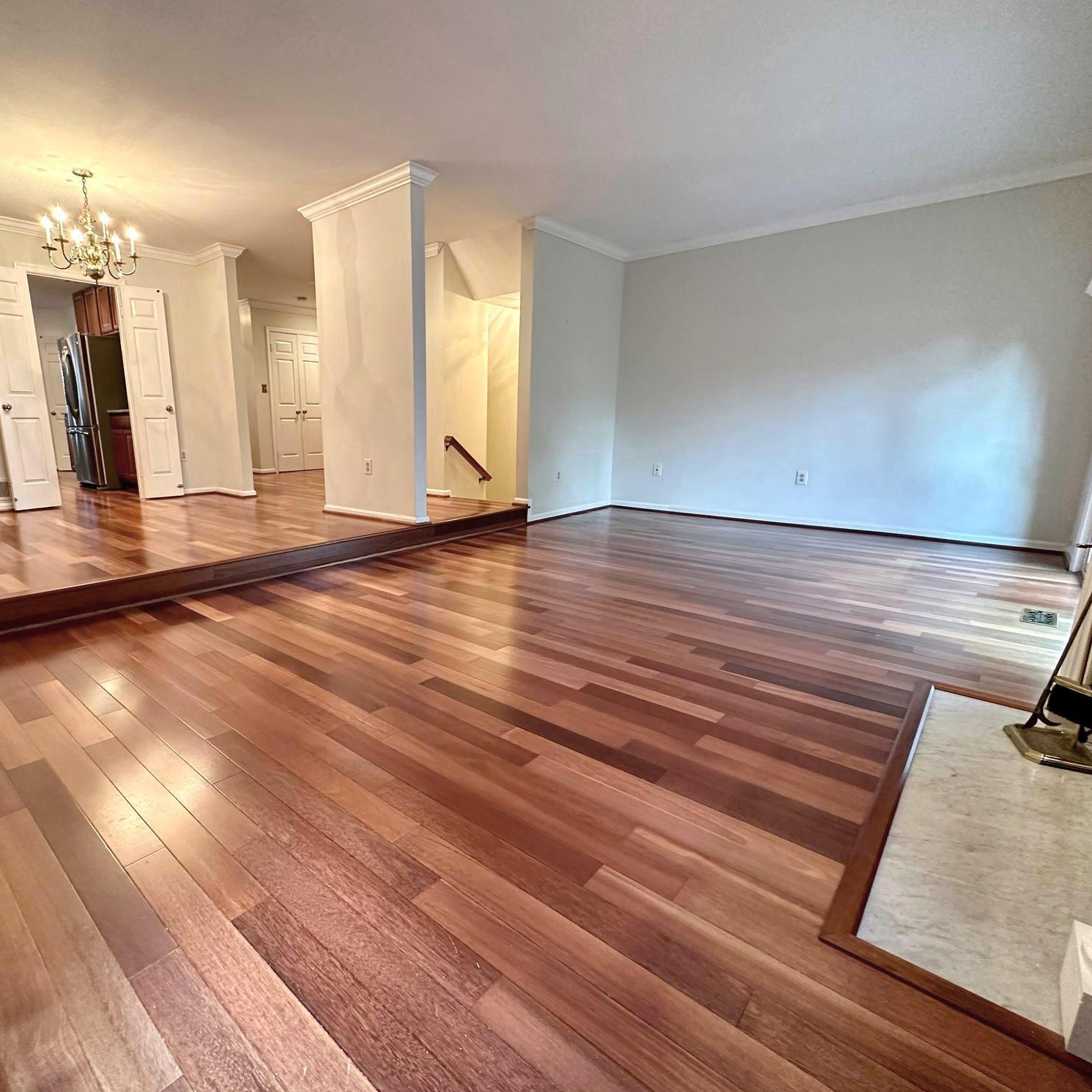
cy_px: 560
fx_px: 607
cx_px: 447
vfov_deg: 84.0
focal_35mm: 17
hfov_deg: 83.1
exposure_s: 1/60
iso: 400
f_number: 2.2
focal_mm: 2.22
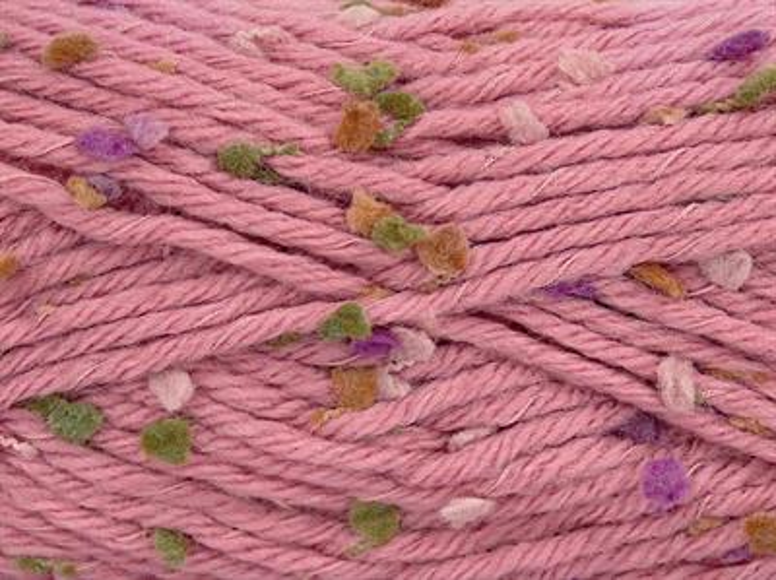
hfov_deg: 23.3
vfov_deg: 17.5
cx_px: 388
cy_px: 290
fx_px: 1881
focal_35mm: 84
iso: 200
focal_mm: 17.25
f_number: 2.9
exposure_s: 1/51.4
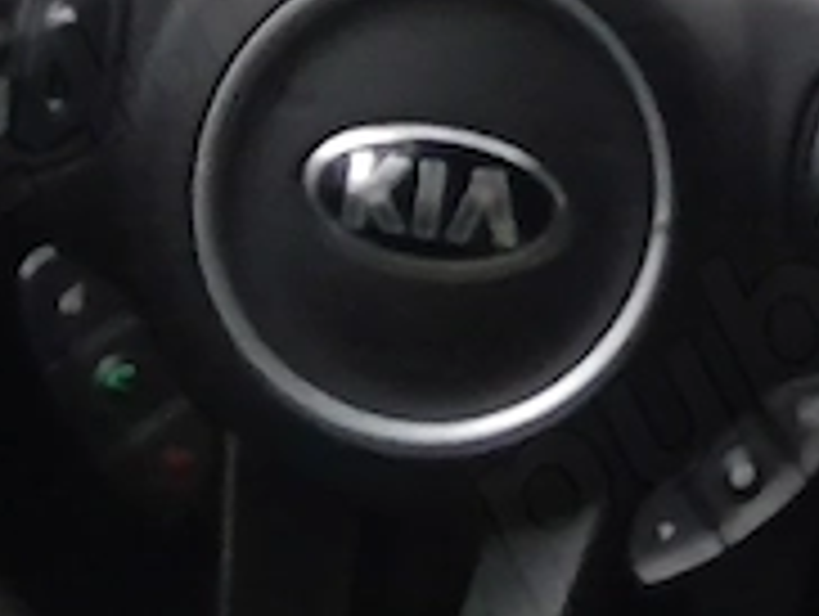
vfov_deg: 9.1
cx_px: 1476
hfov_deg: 12.2
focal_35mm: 148
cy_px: -854
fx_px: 3506
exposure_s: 1/20
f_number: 1.8
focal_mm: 4
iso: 1000
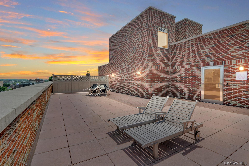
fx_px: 114
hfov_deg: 95.1
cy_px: 83
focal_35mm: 16
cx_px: 124
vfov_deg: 71.9
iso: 800
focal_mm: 11
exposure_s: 1/640
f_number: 13
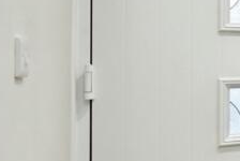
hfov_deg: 16.3
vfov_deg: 18.7
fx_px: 487
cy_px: 63
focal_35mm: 73
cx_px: 540
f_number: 9
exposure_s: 1/60
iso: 2000
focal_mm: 16
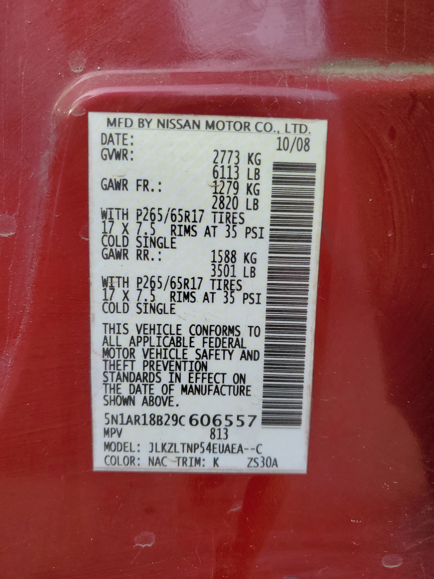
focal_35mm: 26
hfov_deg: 53.1
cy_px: 290
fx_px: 435
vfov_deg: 67.3
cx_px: 217
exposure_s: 1/625
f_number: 1.5
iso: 50
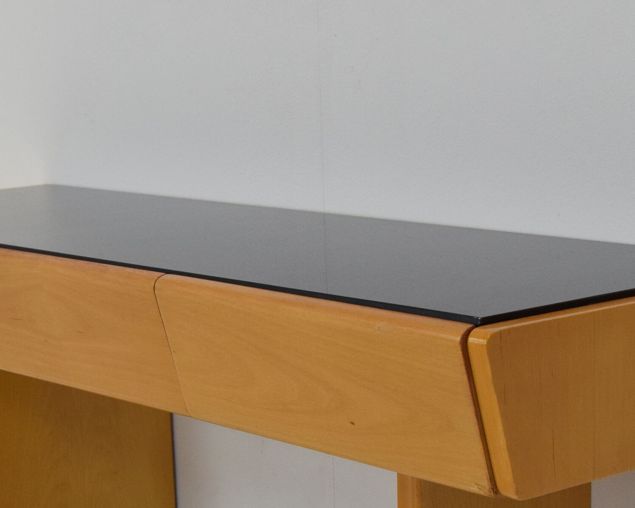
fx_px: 1860
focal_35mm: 99
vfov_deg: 15.5
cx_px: 265
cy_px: 405
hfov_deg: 19.4
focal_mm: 35
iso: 1600
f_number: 9
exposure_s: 1/320
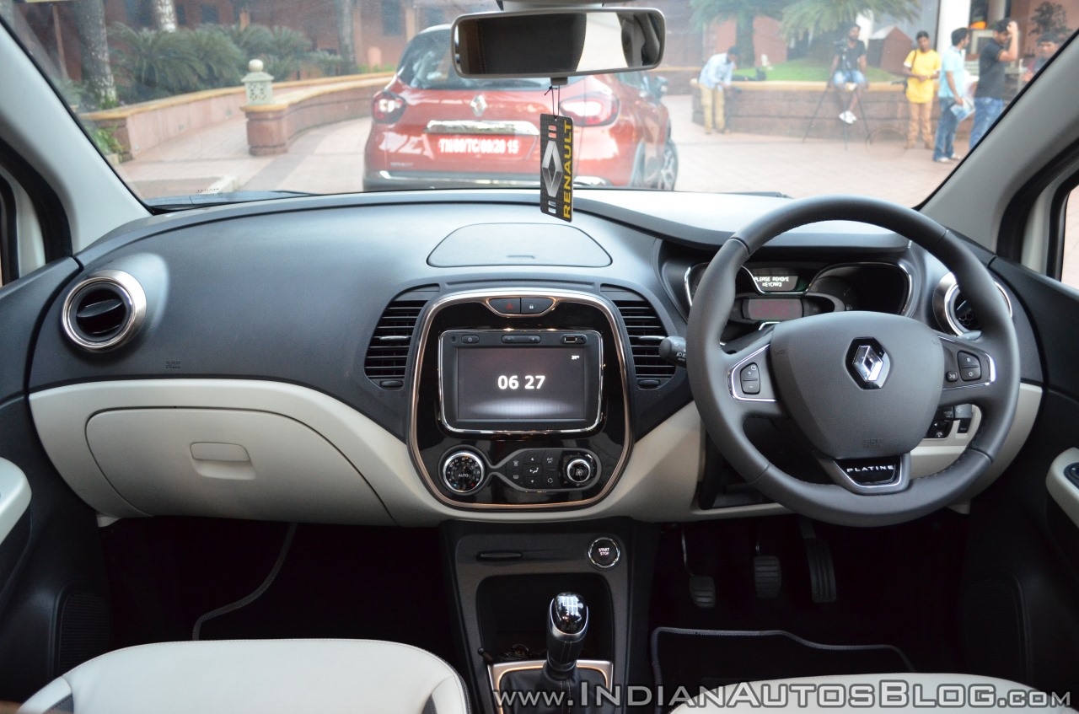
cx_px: 540
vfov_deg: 43.4
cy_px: 357
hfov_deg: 62.0
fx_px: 897
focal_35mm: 30
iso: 1800
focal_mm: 20
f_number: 3.8
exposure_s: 1/30
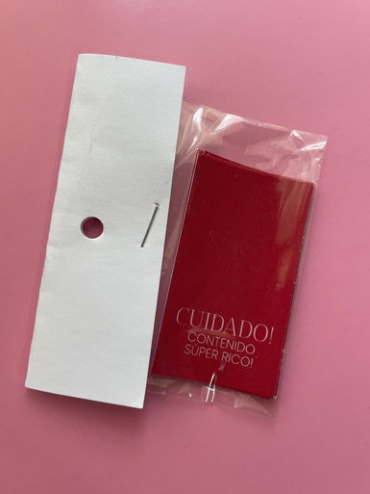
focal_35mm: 27
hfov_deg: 51.4
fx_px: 385
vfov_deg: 65.3
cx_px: 185
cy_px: 249
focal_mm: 4.2
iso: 80
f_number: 1.6
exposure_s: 1/121
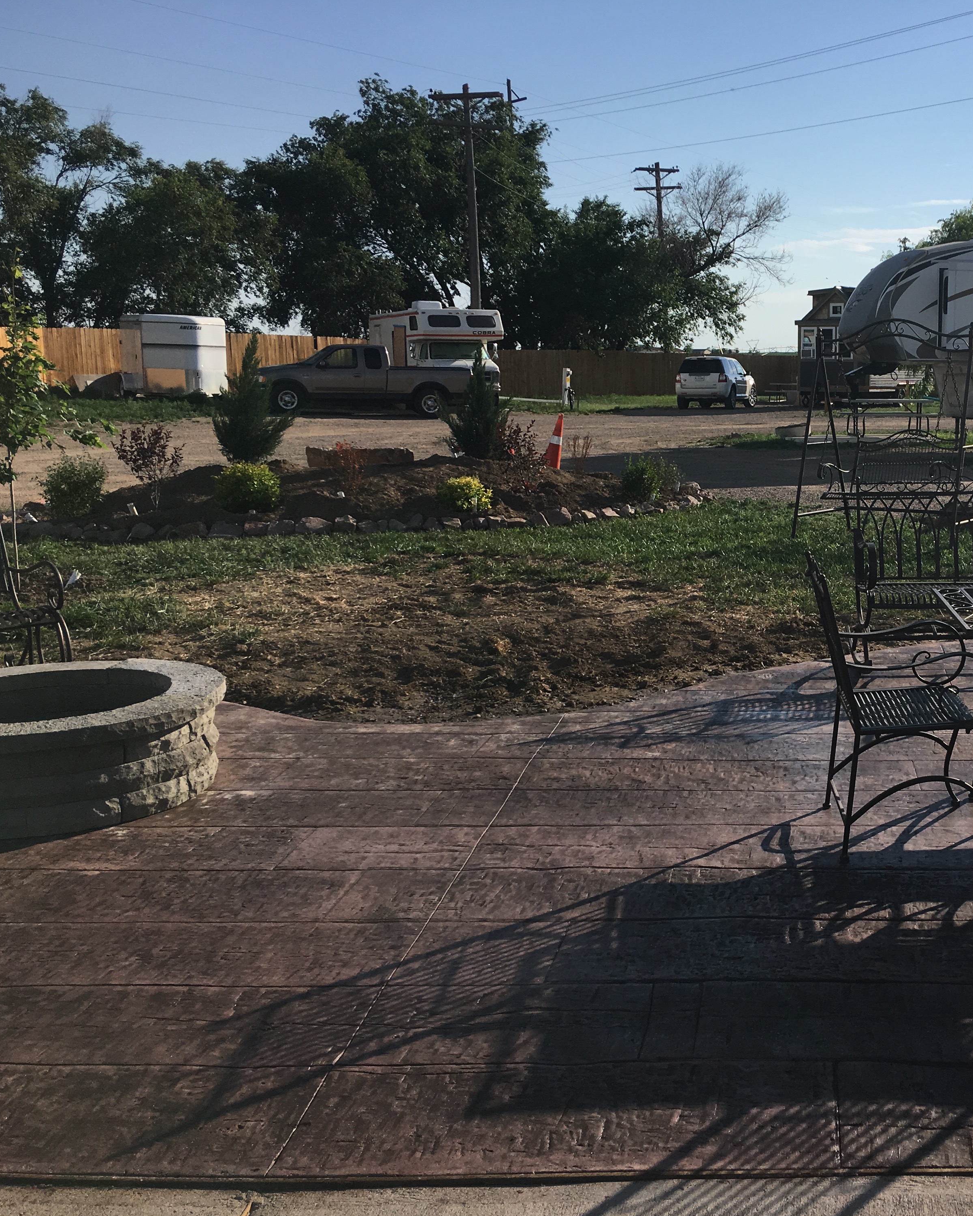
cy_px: 609
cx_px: 797
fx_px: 1368
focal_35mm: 38
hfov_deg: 37.6
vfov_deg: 47.9
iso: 25
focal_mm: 4.15
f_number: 2.2
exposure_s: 1/2262
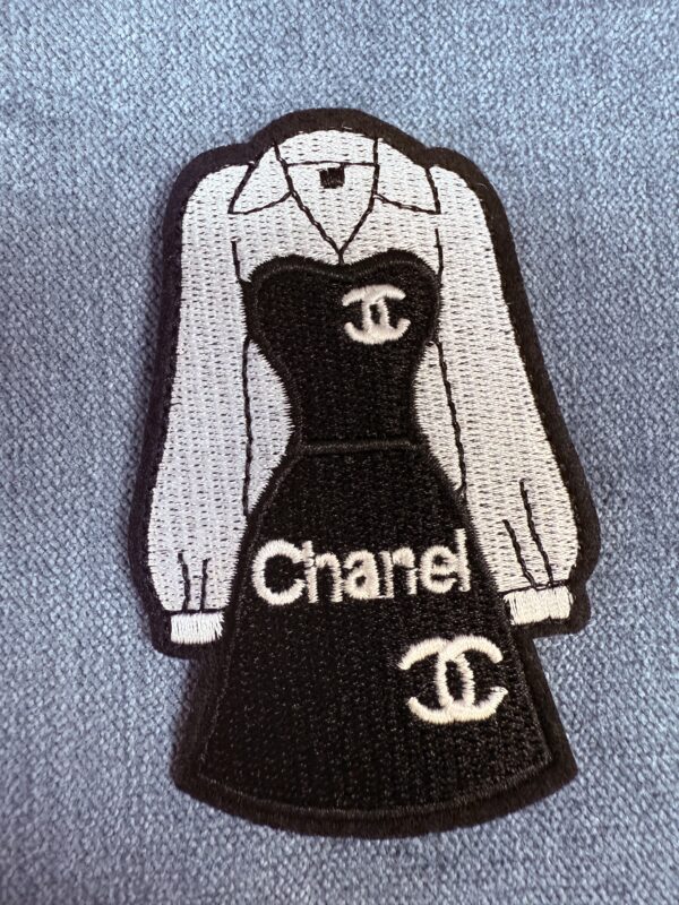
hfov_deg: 56.8
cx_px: 340
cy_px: 452
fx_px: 628
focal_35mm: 24
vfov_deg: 71.6
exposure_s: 1/60
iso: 250
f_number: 2.2
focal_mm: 2.22
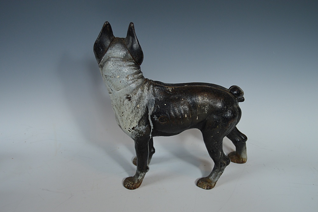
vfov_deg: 34.2
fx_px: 344
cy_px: 106
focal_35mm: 39
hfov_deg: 49.6
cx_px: 159
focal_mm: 26
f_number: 4
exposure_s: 1/60
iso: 400
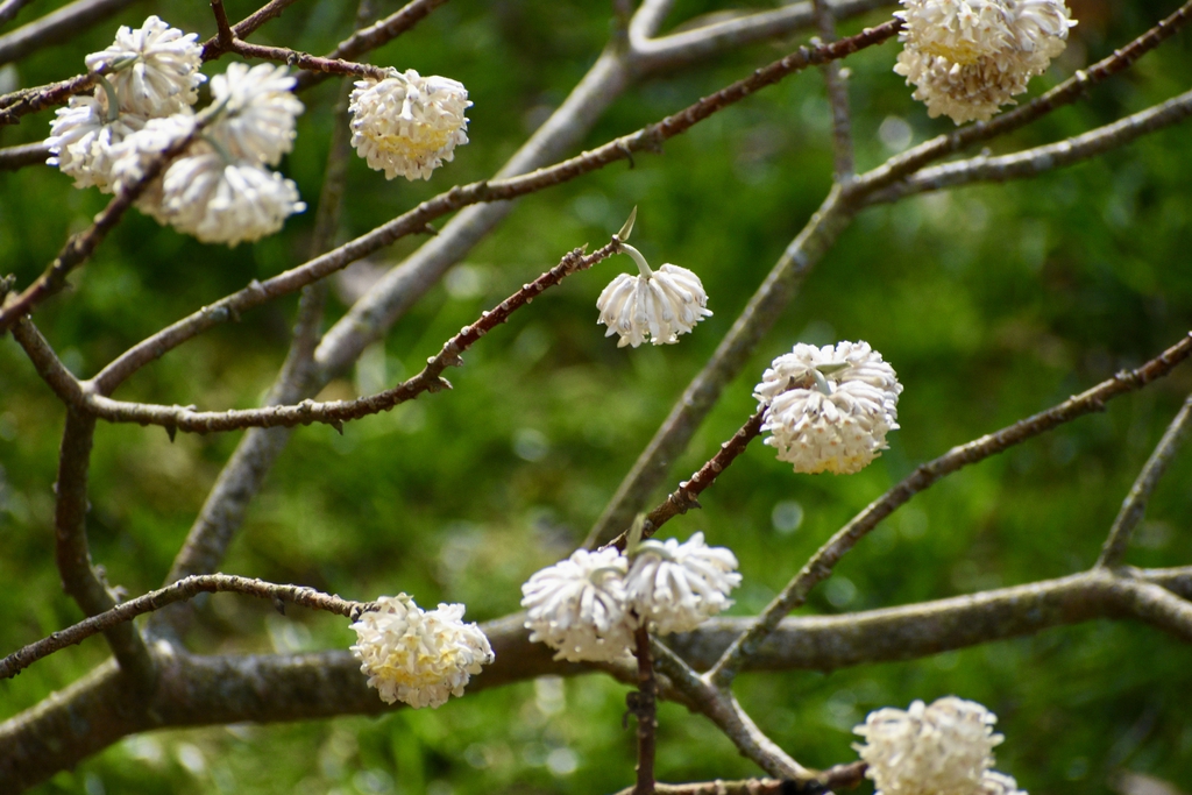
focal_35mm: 450
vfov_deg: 3.1
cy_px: 398
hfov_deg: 4.6
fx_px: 14901
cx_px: 596
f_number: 6.3
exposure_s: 1/1600
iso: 800
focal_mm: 300
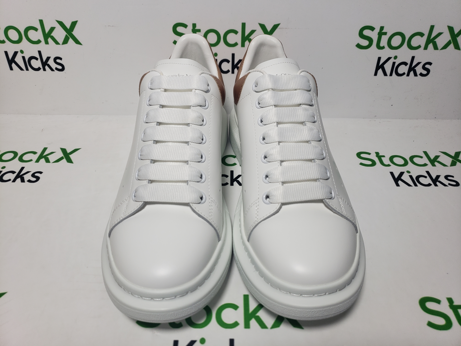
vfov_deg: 53.1
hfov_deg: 67.3
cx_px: 230
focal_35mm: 26
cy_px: 173
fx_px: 346
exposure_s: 1/746
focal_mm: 4.3
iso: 50
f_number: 1.5
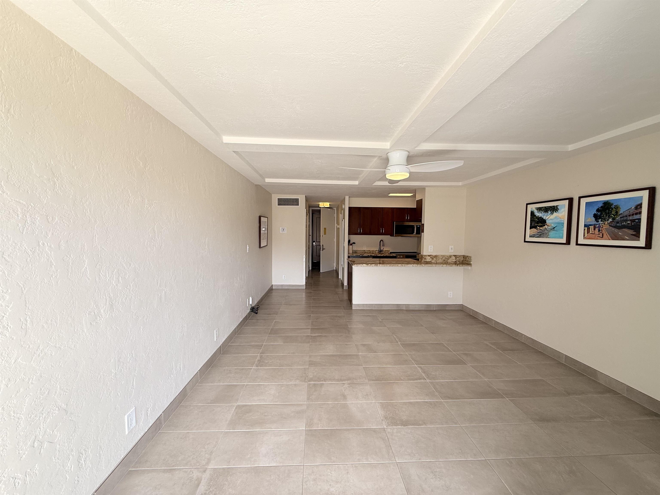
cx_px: 330
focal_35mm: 14
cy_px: 248
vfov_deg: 85.7
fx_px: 267
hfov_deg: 102.1
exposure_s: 1/102
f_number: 2.2
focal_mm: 2.22
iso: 50
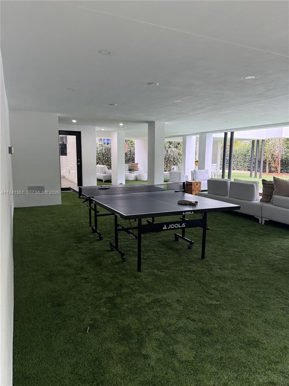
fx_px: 267
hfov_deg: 56.8
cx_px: 144
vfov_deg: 71.6
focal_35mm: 24
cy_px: 193
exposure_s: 1/101
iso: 200
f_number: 1.78
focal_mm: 6.76
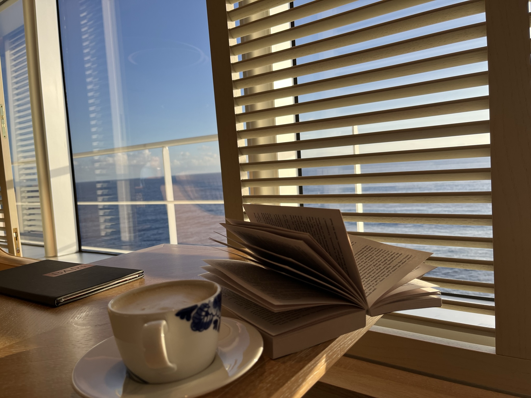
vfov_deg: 53.1
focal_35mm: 26
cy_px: 199
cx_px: 266
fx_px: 399
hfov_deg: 67.3
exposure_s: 1/746
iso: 50
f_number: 1.6
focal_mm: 5.1
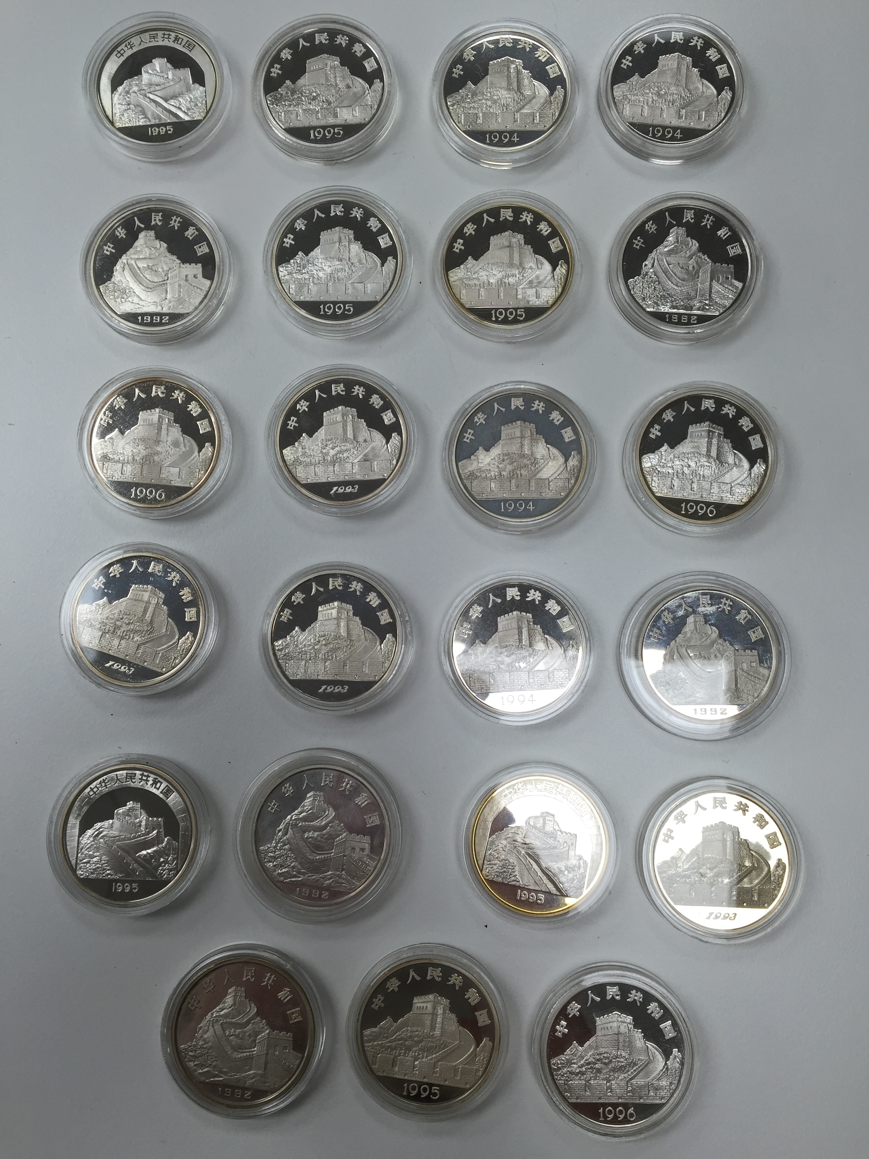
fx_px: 971
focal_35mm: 29
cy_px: 580
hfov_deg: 48.2
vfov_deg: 61.7
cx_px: 434
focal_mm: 4.15
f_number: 2.2
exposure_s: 1/120
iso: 32
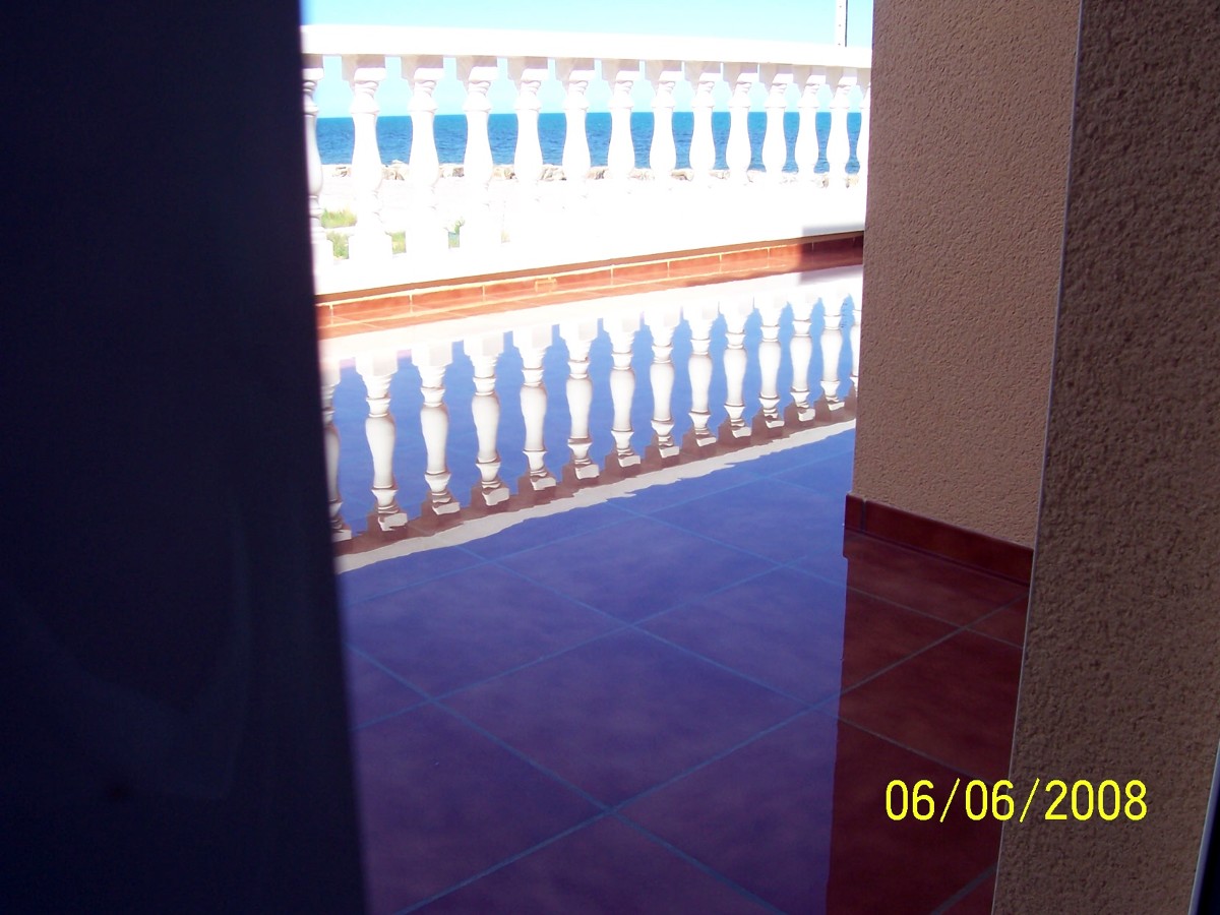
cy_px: 458
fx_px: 1198
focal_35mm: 34
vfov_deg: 41.8
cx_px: 610
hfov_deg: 54.0
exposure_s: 1/180
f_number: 5.6
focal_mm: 5.6
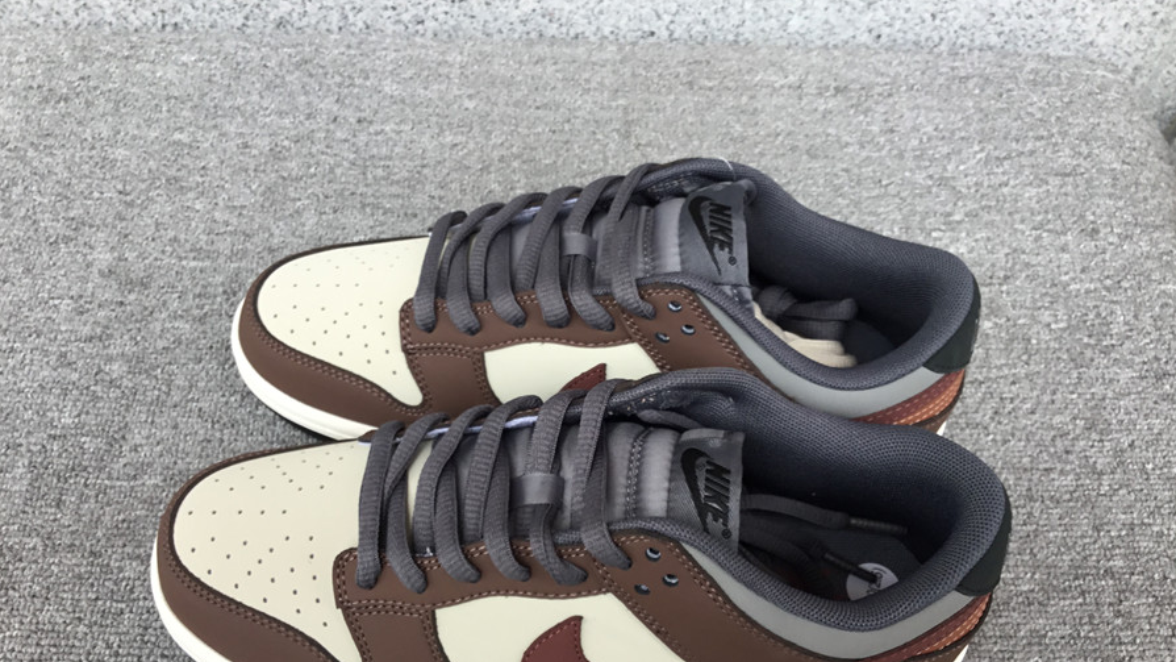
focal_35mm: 34
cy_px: 405
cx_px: 588
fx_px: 1060
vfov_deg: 34.5
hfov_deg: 58.0
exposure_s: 1/100
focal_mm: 3.3
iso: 25
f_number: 2.4
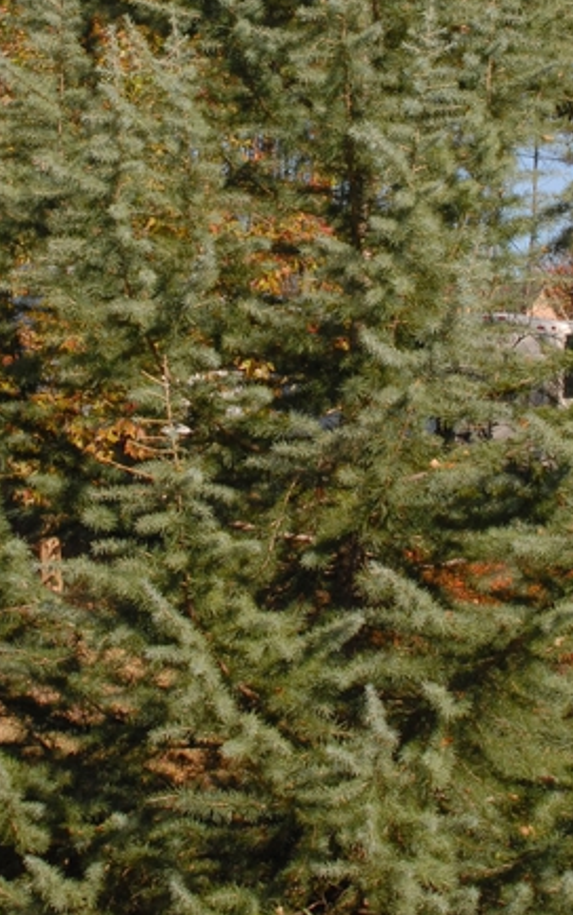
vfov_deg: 20.3
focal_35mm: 101
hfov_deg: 13.0
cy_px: 156
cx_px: 328
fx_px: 2519
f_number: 10
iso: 400
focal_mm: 28
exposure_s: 1/350
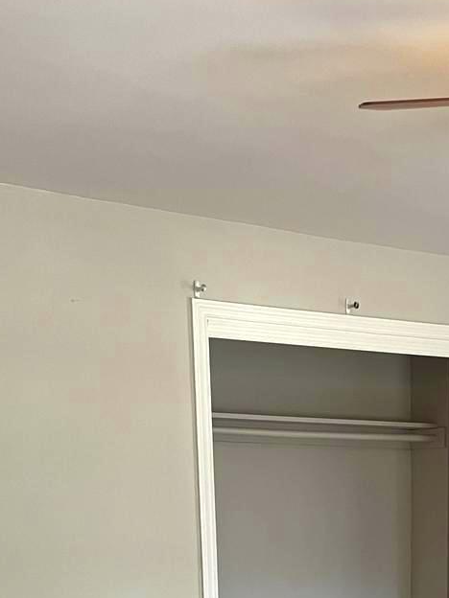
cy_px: 649
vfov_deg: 27.8
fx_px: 1107
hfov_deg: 21.7
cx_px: 499
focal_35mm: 64
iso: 80
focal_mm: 4.2
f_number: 1.6
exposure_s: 1/60
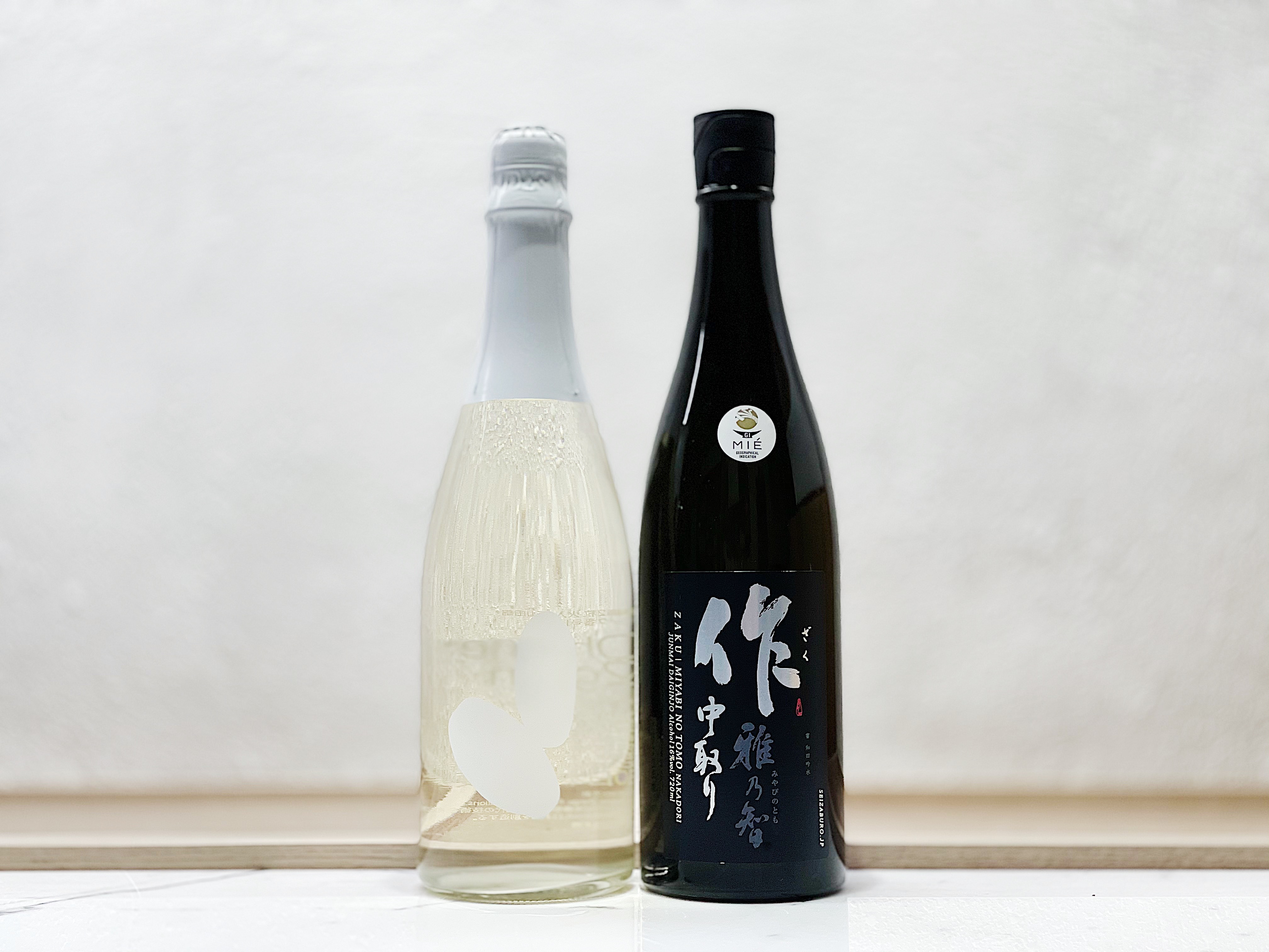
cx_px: 634
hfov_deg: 36.8
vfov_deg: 28.0
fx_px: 1906
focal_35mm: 52
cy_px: 476
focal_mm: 6
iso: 80
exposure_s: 1/100
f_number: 2
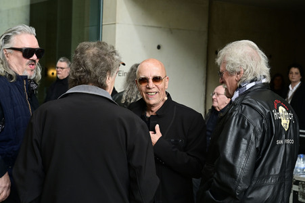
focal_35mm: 64
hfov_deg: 31.4
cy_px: 102
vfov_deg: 21.2
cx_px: 152
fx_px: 542
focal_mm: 64
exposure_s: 1/250
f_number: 7.1
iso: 2000
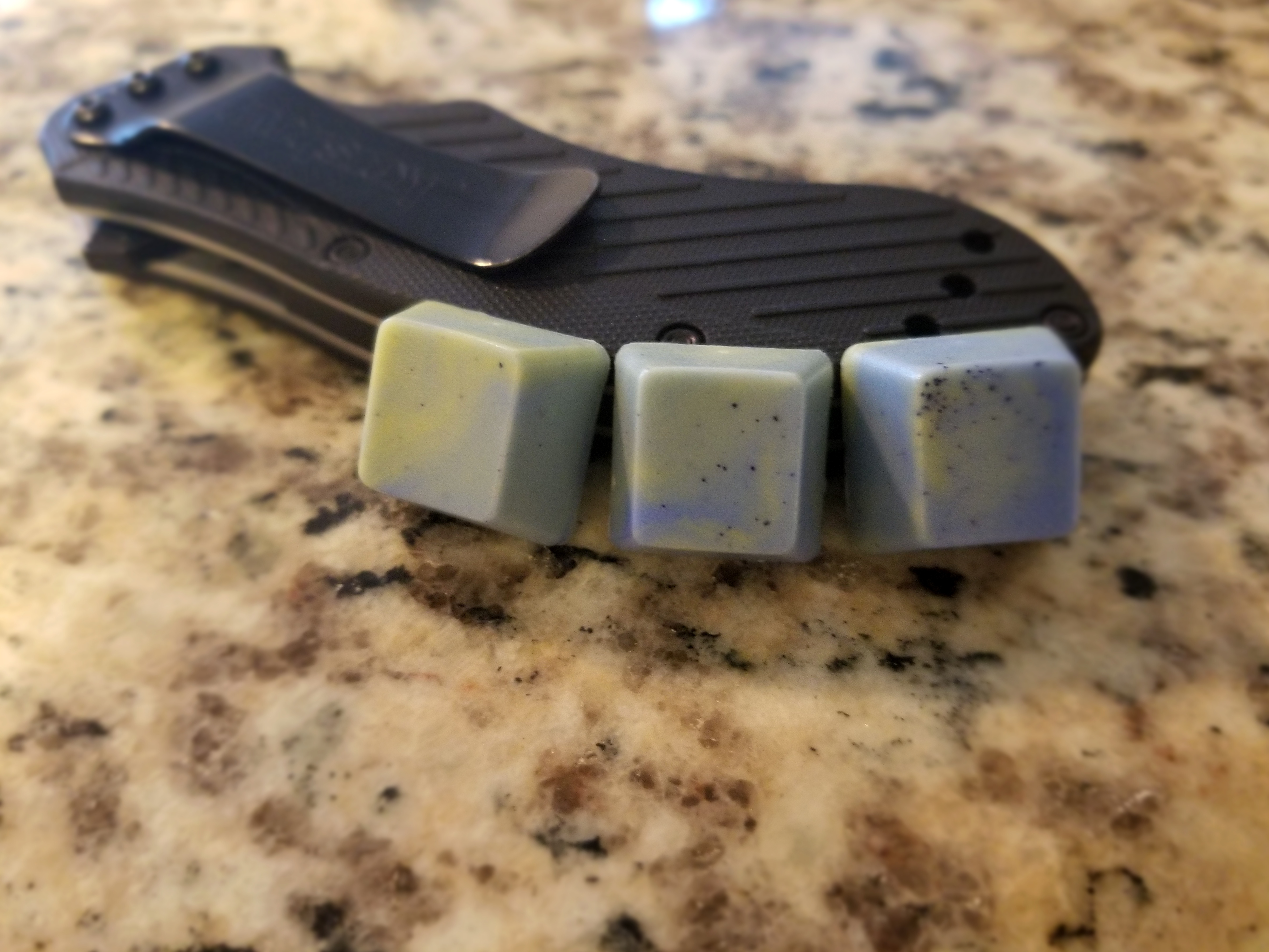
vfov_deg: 51.3
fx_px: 990
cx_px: 658
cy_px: 462
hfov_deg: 65.3
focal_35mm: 27
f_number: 1.7
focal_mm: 4.25
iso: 320
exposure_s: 1/10
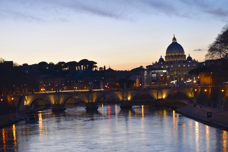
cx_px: 114
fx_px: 522
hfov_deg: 24.6
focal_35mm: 82
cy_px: 76
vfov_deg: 16.6
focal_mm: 55
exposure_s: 1/25
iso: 400
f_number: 6.3
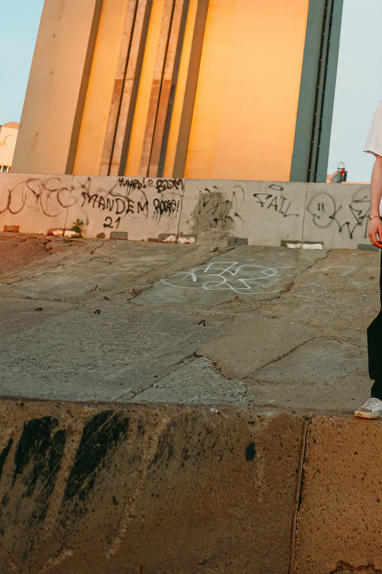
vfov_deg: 32.8
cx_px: 328
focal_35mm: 58
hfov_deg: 22.9
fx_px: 923
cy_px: 64
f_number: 2
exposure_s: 1/2000
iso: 800
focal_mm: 18
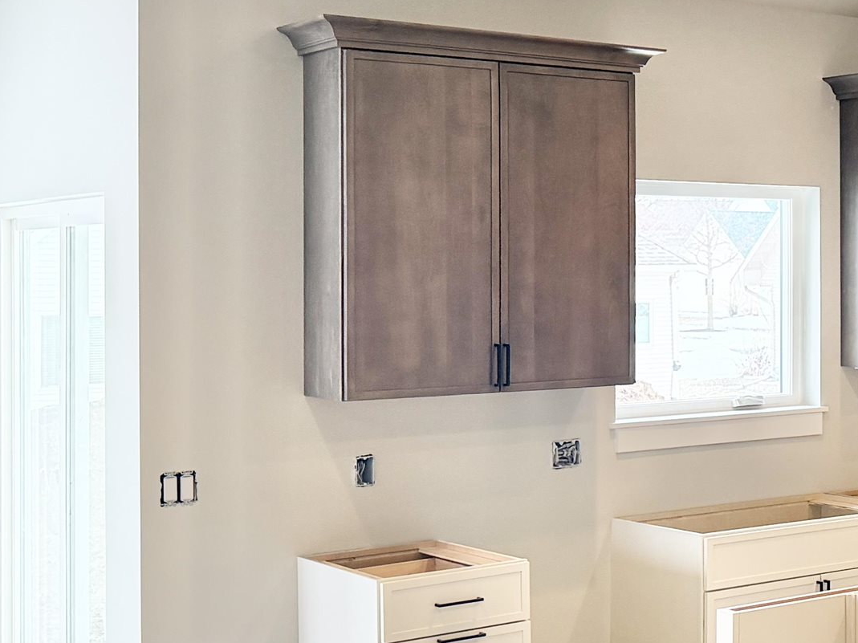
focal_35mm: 69
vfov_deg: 21.3
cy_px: 250
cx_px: 1063
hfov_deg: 25.0
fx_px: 1710
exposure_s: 1/228
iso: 200
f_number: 1.78
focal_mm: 6.76
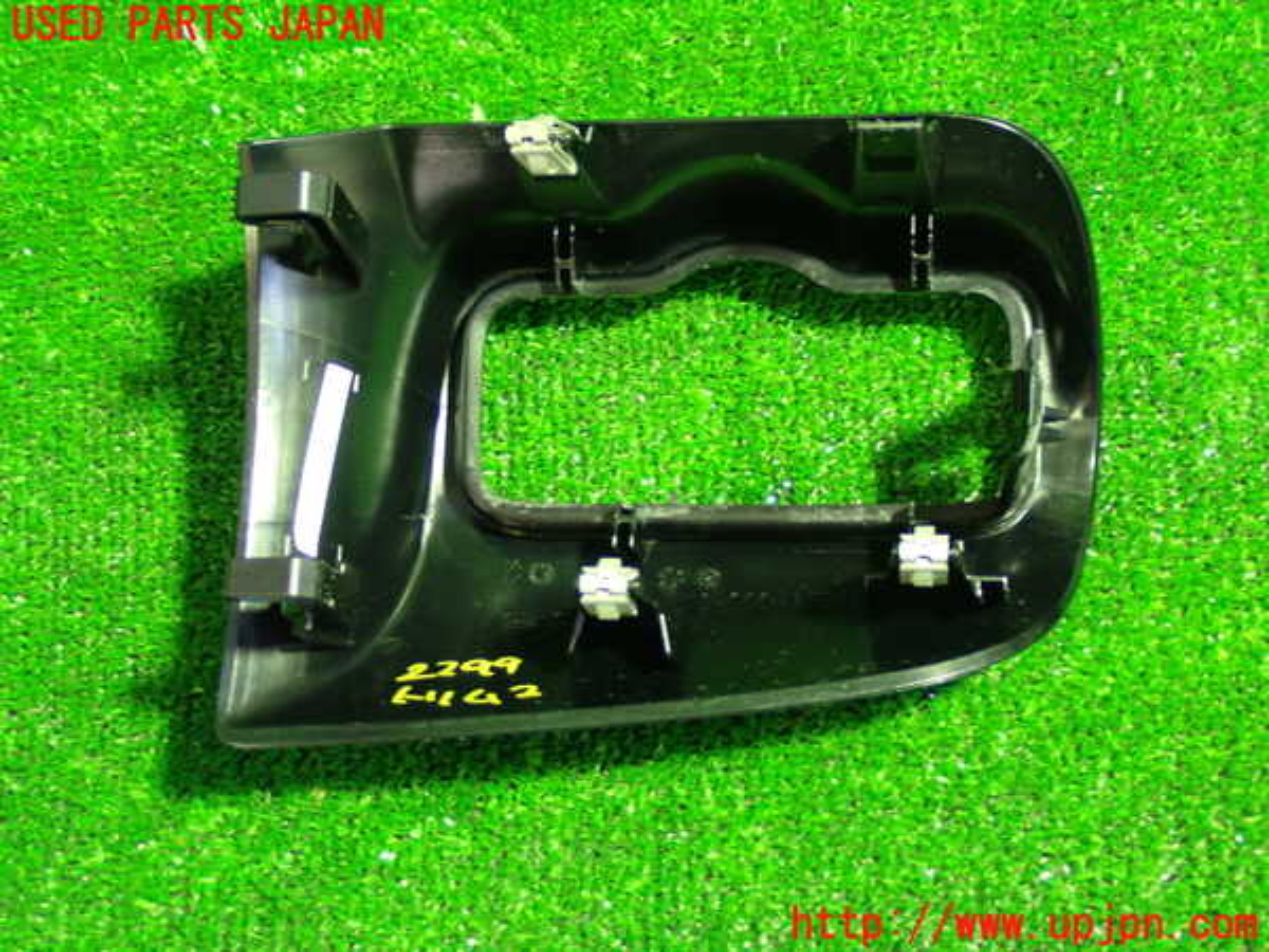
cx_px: 634
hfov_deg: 33.2
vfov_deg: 25.2
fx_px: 2126
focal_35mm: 58
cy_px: 476
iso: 1000
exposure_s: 1/15
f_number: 3.5
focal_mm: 10.35
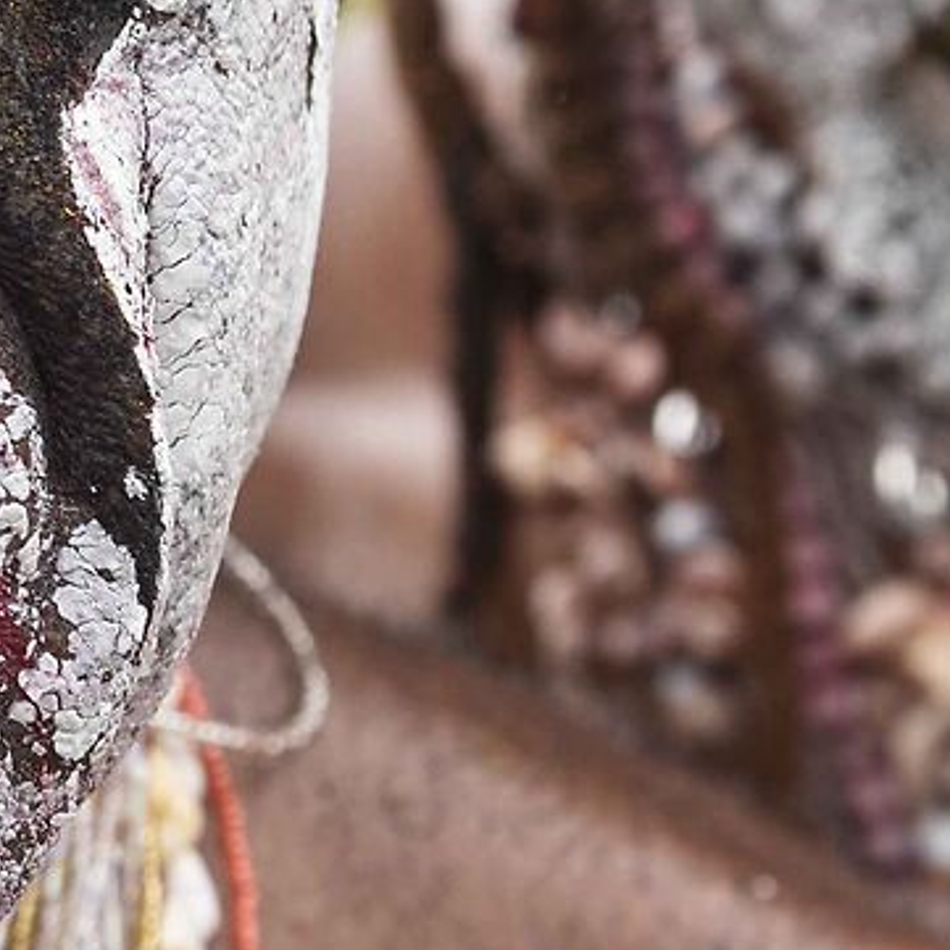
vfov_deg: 9.5
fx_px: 5620
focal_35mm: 181
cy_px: -150
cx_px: -739
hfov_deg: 9.2
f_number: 4.5
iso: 110
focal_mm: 32
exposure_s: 1/500
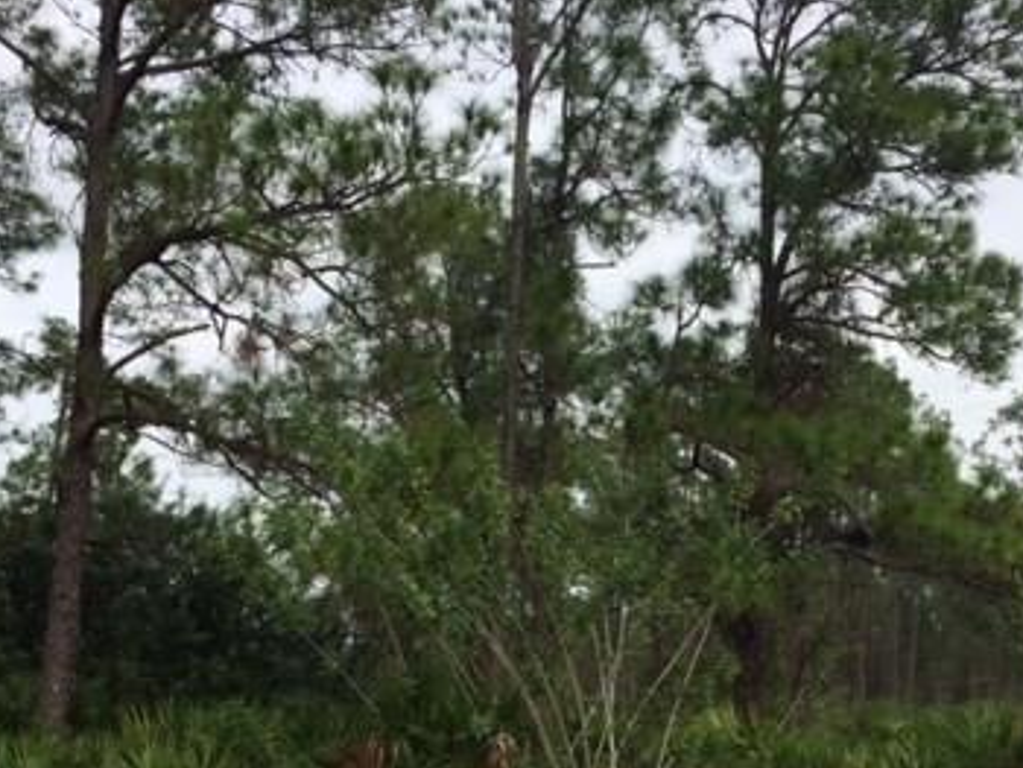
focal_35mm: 53
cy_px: 631
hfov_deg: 36.0
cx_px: 637
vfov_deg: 26.9
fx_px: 1567
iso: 32
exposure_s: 1/1282
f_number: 2.2
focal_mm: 4.15
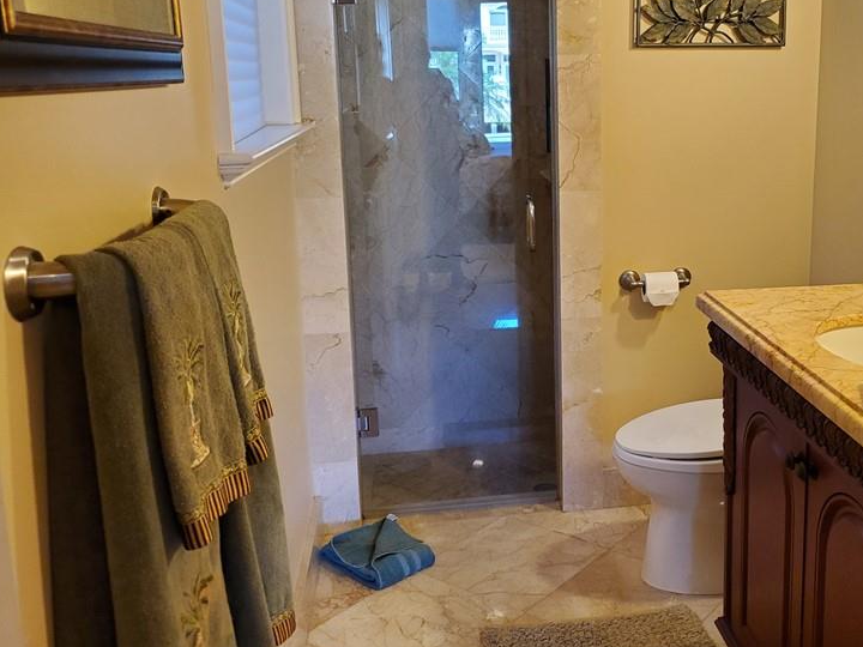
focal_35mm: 37
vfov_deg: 38.4
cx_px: 593
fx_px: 922
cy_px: 236
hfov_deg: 49.0
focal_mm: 4.3
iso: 250
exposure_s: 1/59
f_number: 1.5
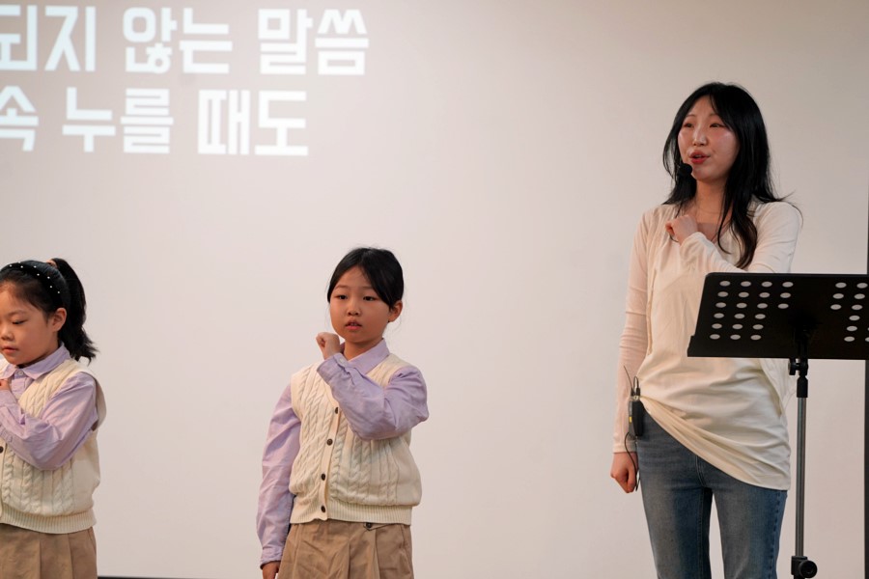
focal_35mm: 200
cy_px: 290
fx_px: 4827
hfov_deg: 10.3
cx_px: 434
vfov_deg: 6.9
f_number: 4
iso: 1000
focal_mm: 200
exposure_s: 1/250
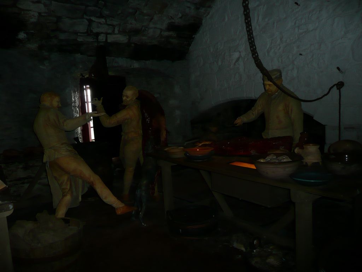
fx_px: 293
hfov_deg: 63.4
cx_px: 181
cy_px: 136
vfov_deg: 49.7
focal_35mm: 28
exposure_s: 1/30
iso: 100
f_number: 3.3
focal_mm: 4.6
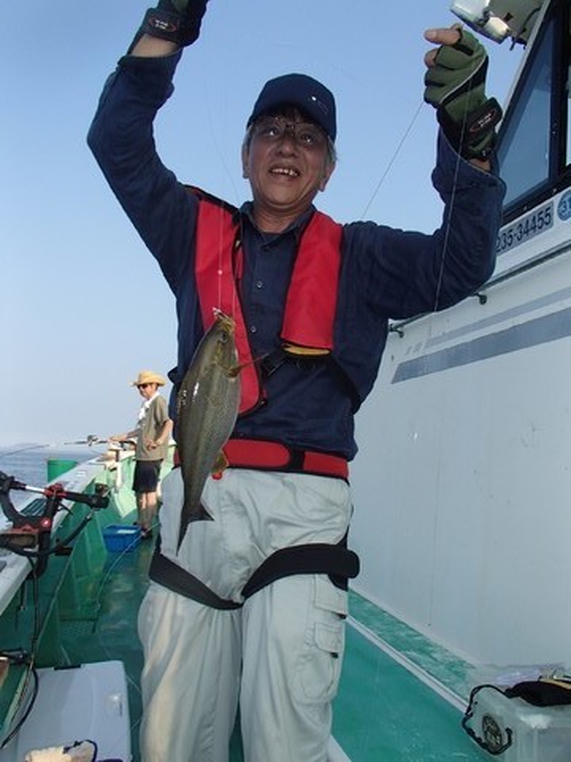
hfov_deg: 49.7
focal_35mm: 28
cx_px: 286
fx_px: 616
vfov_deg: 63.4
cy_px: 381
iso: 100
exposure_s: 1/500
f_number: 3.9
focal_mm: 5
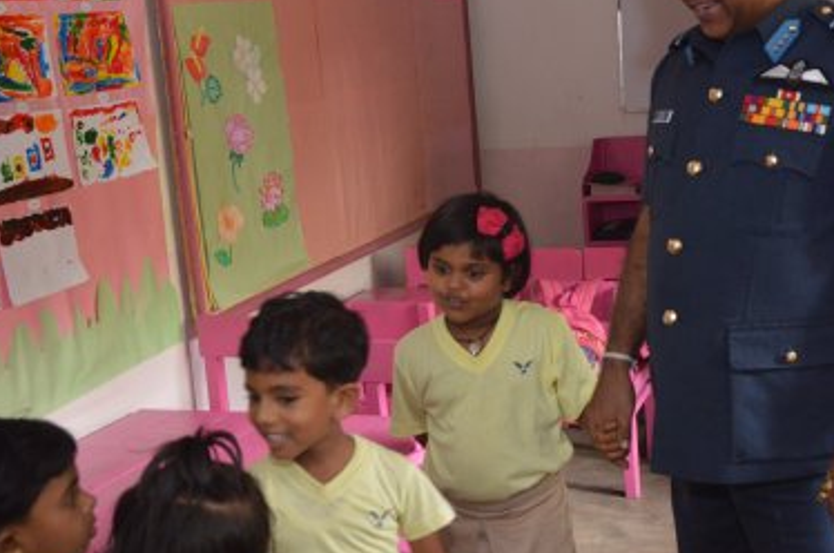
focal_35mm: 53
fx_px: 1226
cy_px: 236
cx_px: 584
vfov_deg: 25.4
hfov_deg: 37.0
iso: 1000
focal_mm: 22
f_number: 3.8
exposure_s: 1/60
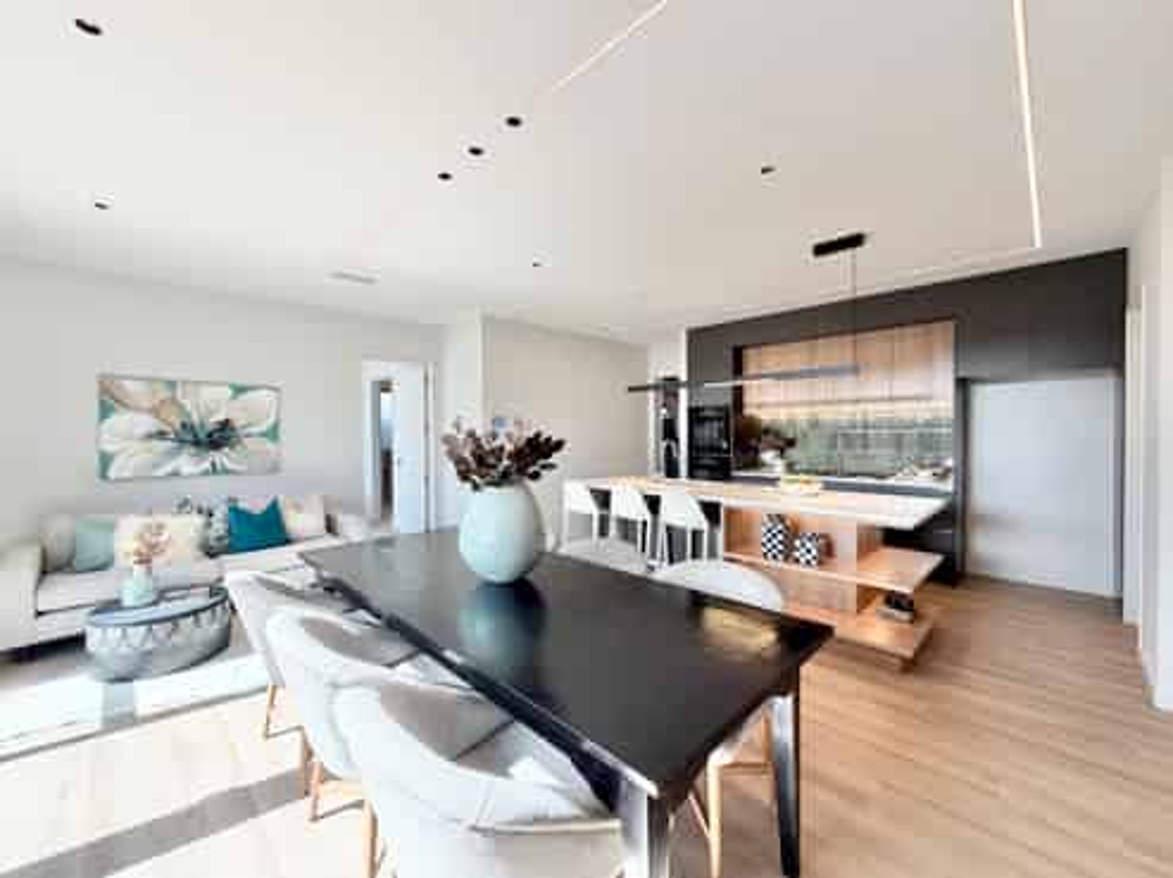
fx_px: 474
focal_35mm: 14
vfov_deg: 85.6
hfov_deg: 102.1
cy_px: 439
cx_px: 586
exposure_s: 1/243
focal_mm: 2.22
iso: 40
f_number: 2.2
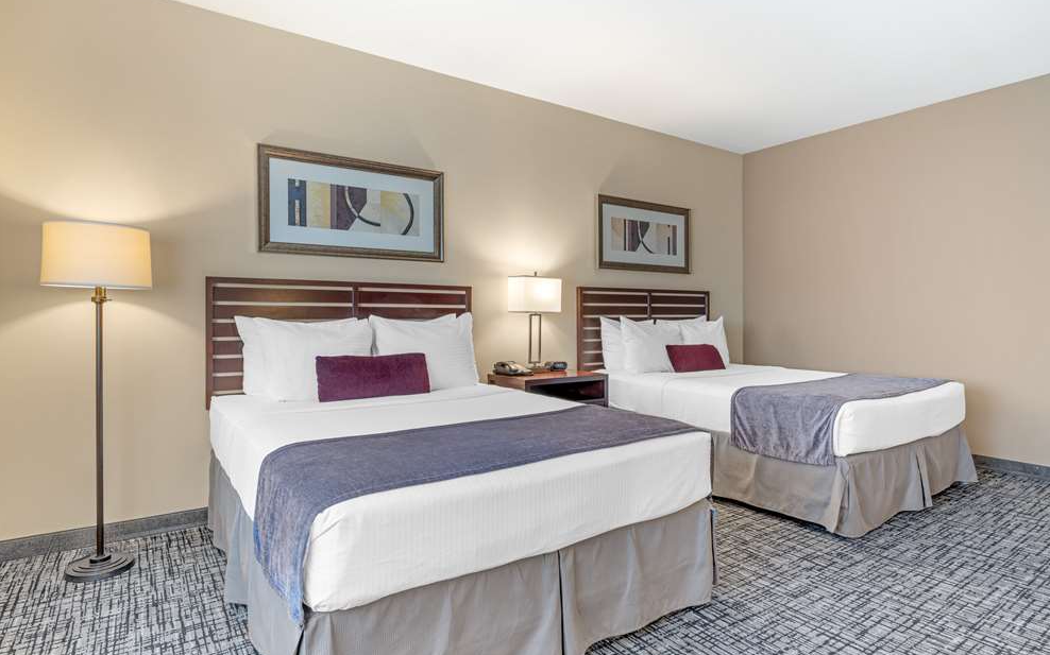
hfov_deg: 88.0
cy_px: 349
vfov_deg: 62.1
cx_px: 524
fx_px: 544
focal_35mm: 19
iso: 400
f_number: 10
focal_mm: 18
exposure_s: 1.6
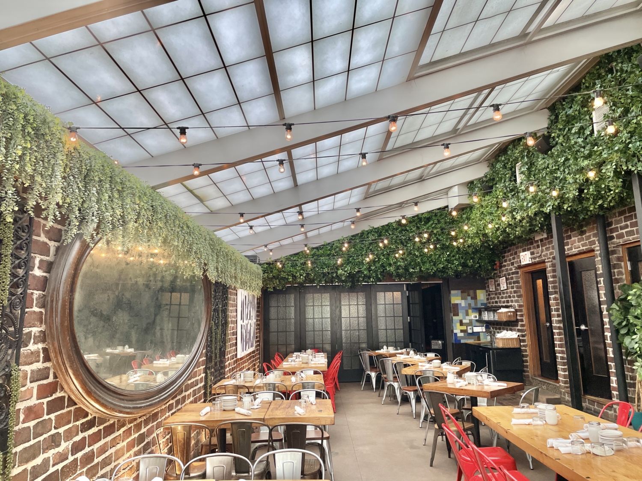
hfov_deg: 67.3
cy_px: 240
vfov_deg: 53.1
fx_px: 482
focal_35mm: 26
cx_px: 321
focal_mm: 4.2
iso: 64
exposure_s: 1/120
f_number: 1.6
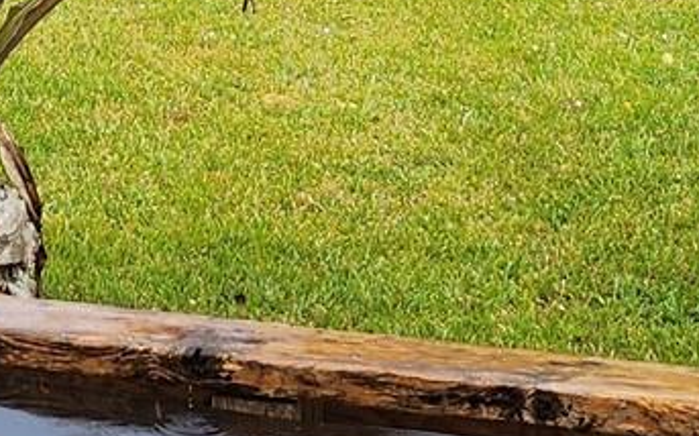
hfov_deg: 13.5
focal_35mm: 152
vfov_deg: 8.4
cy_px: -259
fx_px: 2894
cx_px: -29
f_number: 1.8
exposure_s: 1/670
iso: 50
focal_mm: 5
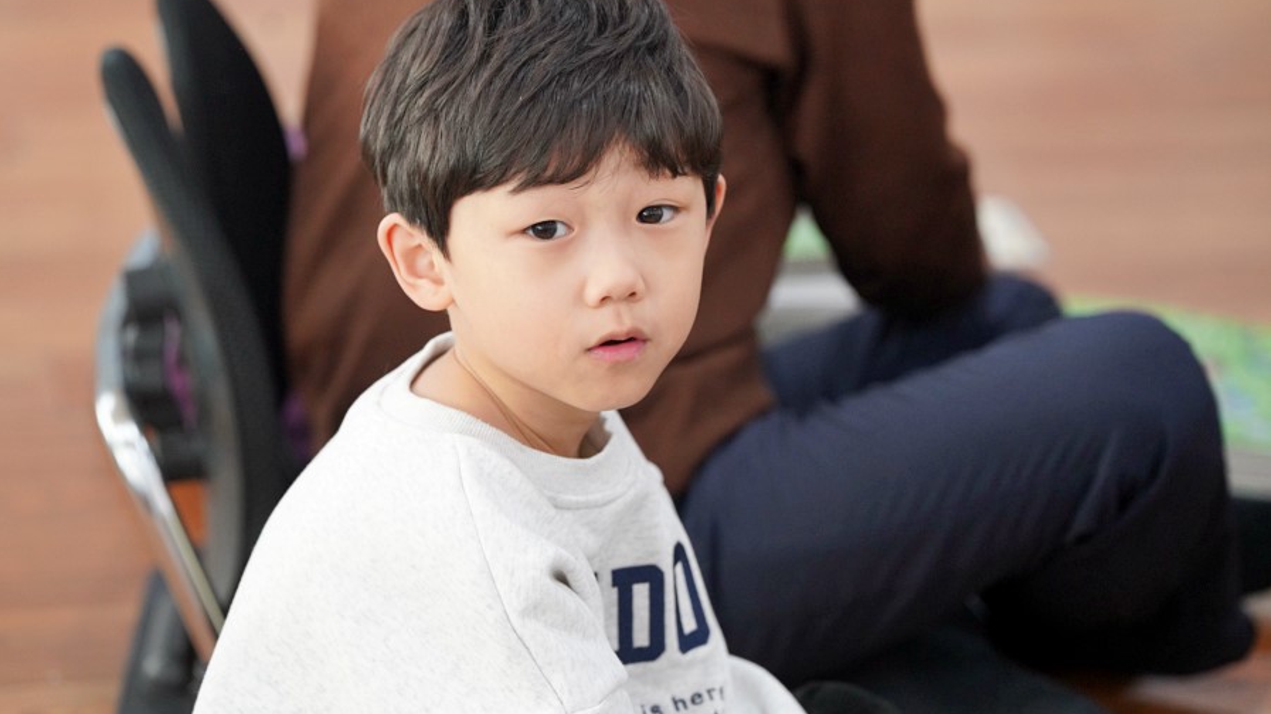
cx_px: 636
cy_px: 337
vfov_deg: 6.6
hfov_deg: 11.7
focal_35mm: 184
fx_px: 6199
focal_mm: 175
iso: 2500
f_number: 4
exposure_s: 1/200
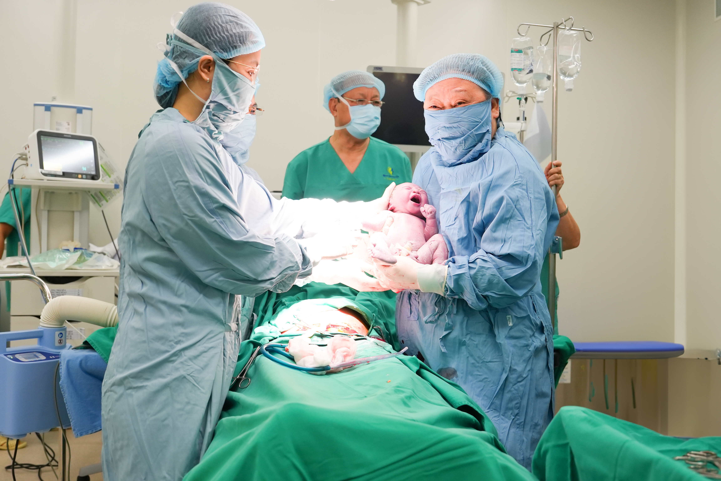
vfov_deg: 36.9
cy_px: 240
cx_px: 360
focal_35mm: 36
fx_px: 721
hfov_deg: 53.1
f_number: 2.8
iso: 800
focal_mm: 24
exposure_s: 1/250
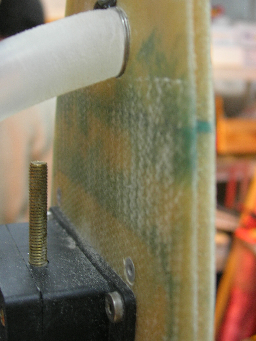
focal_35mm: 52
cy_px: 156
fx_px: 513
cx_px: 132
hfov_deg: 28.0
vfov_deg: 36.8
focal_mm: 7.8
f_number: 2.8
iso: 79
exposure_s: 1/4.1
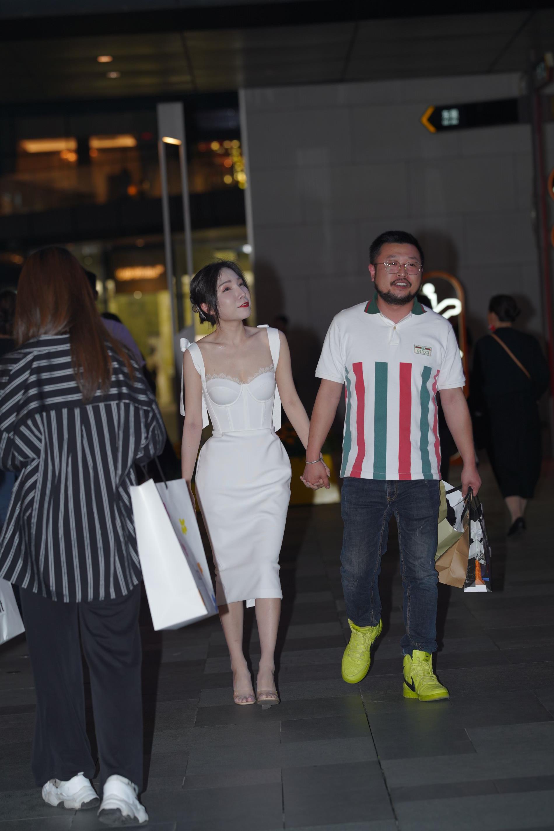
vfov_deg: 15.2
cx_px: 277
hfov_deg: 10.2
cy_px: 416
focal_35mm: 135
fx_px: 3117
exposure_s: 1/200
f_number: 4
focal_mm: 135
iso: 640
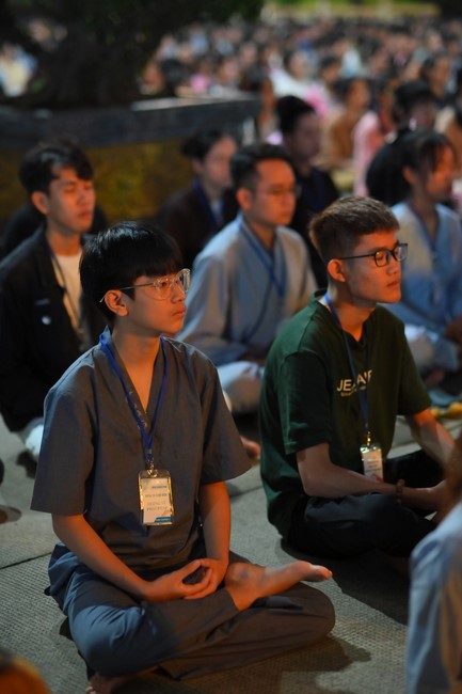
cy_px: 347
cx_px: 231
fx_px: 1637
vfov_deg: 23.9
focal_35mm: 85
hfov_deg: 16.1
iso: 1250
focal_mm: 85
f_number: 2.2
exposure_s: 1/125
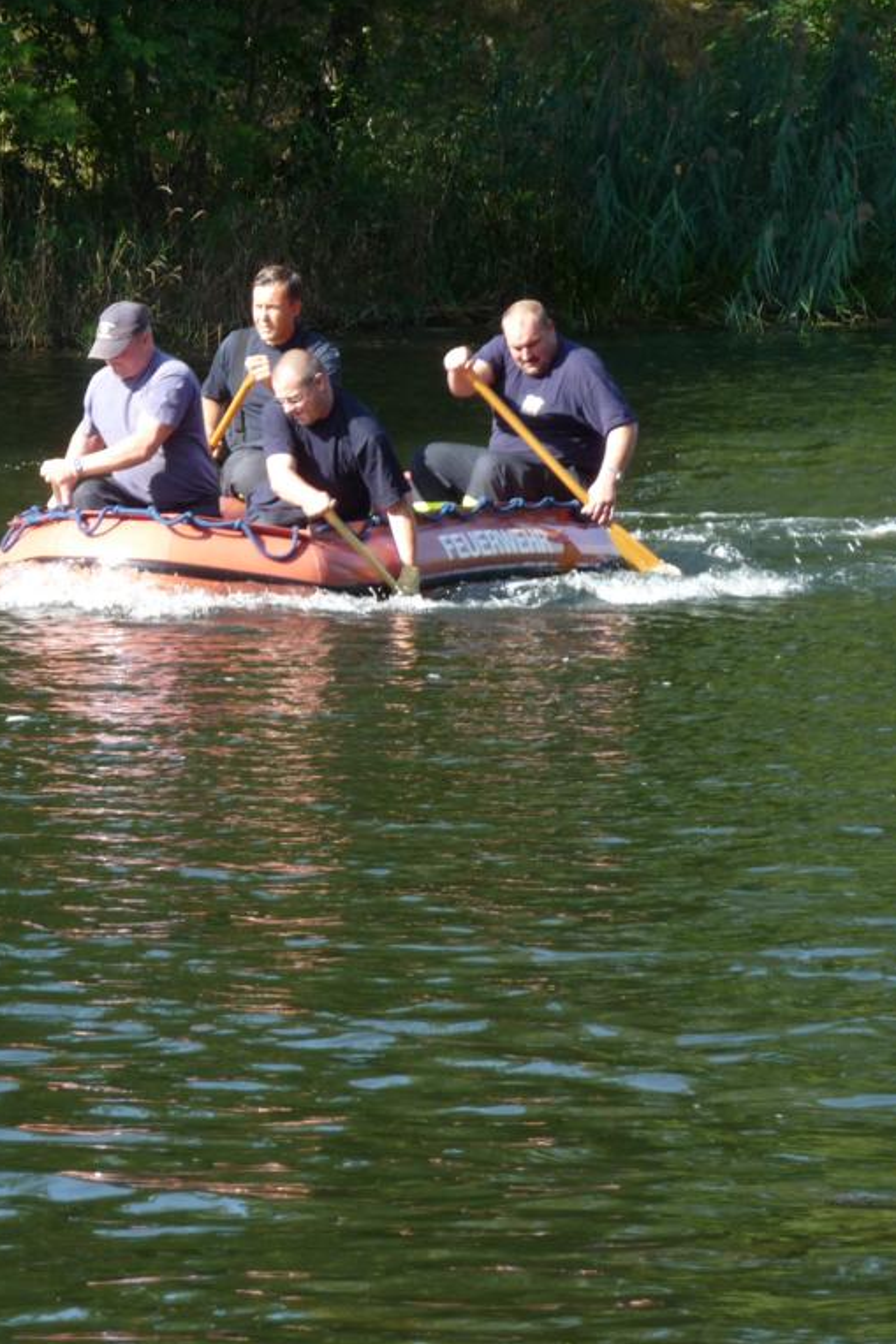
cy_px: 670
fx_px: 8851
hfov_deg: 5.8
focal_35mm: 237
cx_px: 188
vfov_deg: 8.7
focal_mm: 29.1
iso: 100
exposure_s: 1/125
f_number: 4.8
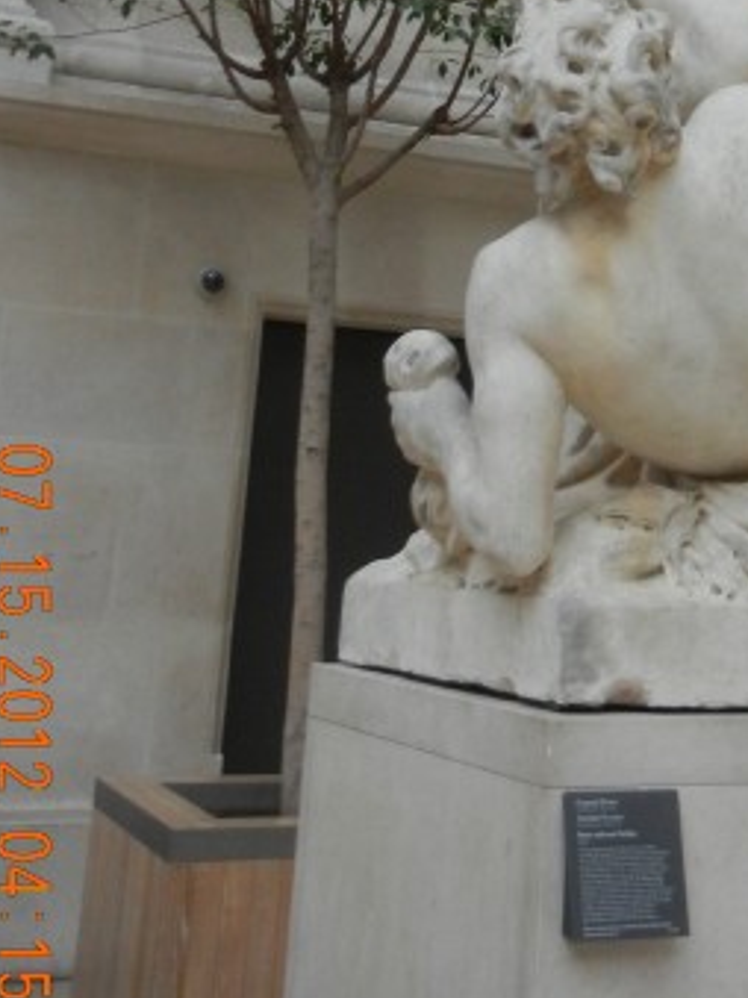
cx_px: 695
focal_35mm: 68
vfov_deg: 27.0
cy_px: 9
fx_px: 1960
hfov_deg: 21.1
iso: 332
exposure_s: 1/58.5
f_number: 3.5
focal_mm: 5.4
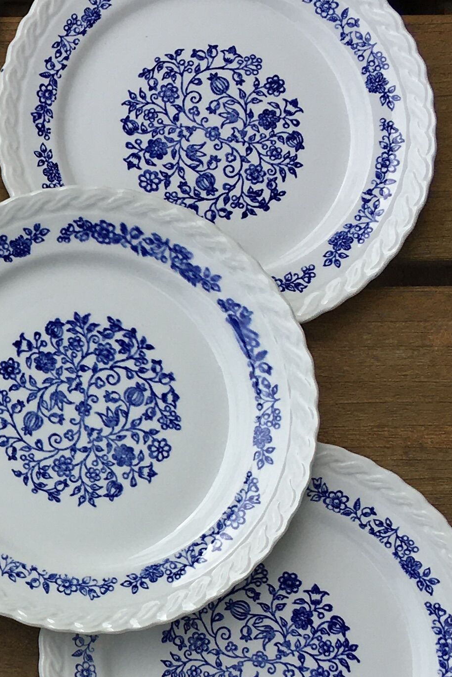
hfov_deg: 14.5
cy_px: 500
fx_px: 1676
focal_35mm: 89
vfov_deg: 22.7
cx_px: -180
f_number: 2.2
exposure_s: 1/2404
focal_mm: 4.15
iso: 25
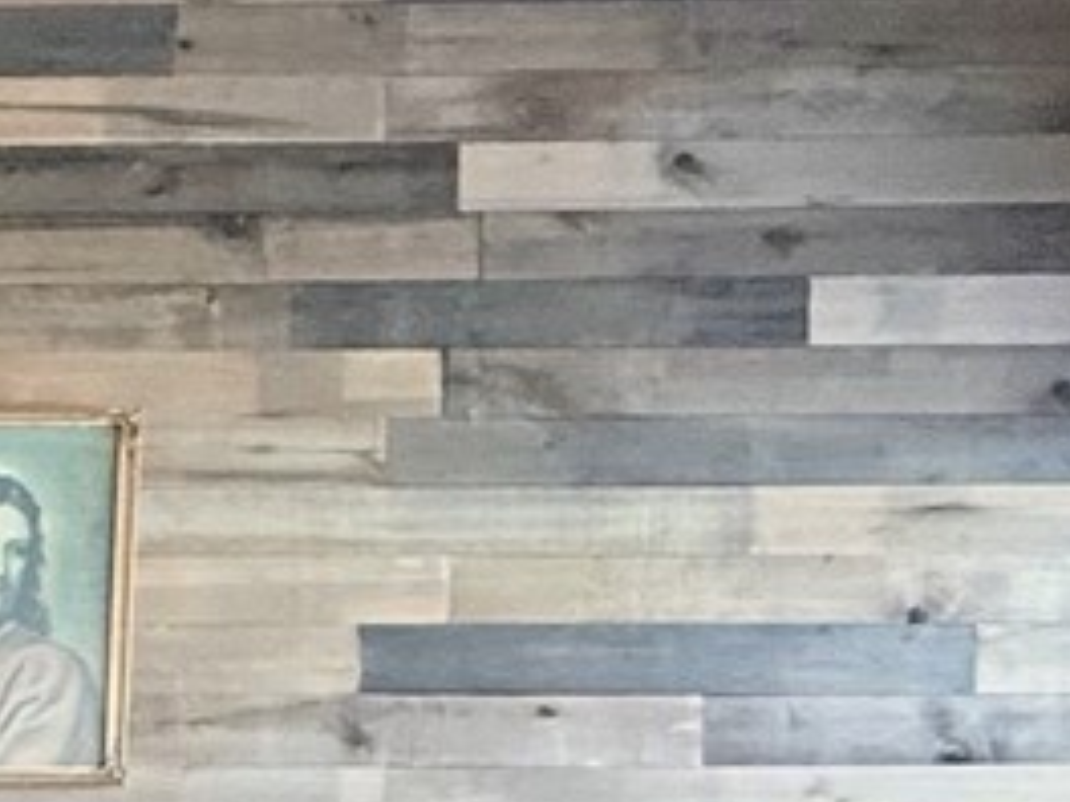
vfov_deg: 16.6
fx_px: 2627
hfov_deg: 14.3
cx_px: -1564
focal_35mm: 85
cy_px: 992
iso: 250
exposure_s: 1/120
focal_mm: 2.22
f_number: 2.2
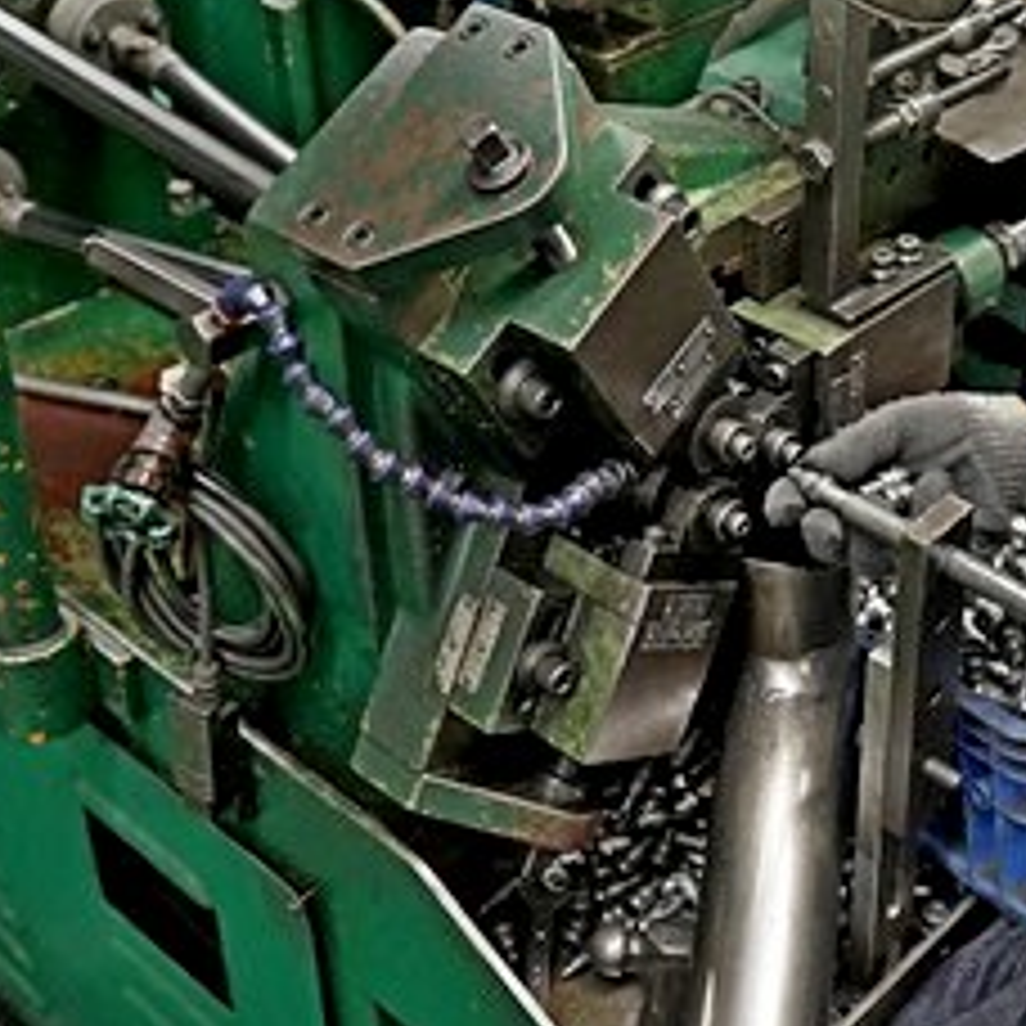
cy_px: 392
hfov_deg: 34.5
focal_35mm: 47
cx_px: 878
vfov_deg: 35.9
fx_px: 1576
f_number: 3.5
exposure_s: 1/160
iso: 2500
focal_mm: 28
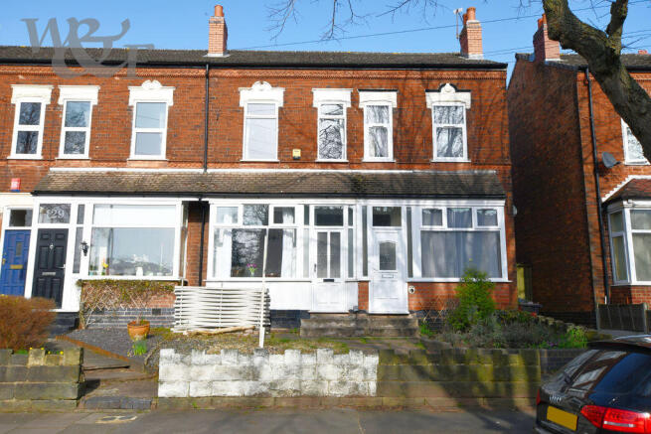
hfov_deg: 61.9
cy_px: 217
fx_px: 543
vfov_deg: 43.6
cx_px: 326
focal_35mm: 30
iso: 100
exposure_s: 1/320
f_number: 9
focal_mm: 20
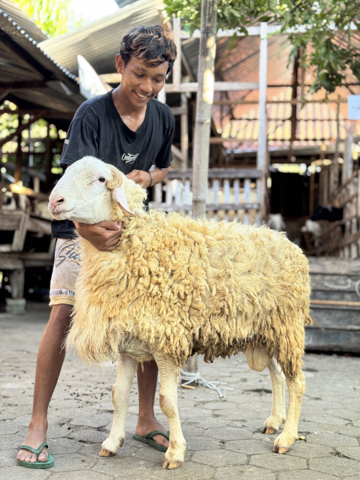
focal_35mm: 48
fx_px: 666
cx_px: 180
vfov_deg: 39.7
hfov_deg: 30.3
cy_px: 240
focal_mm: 6.76
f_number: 1.78
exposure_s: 1/69
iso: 100
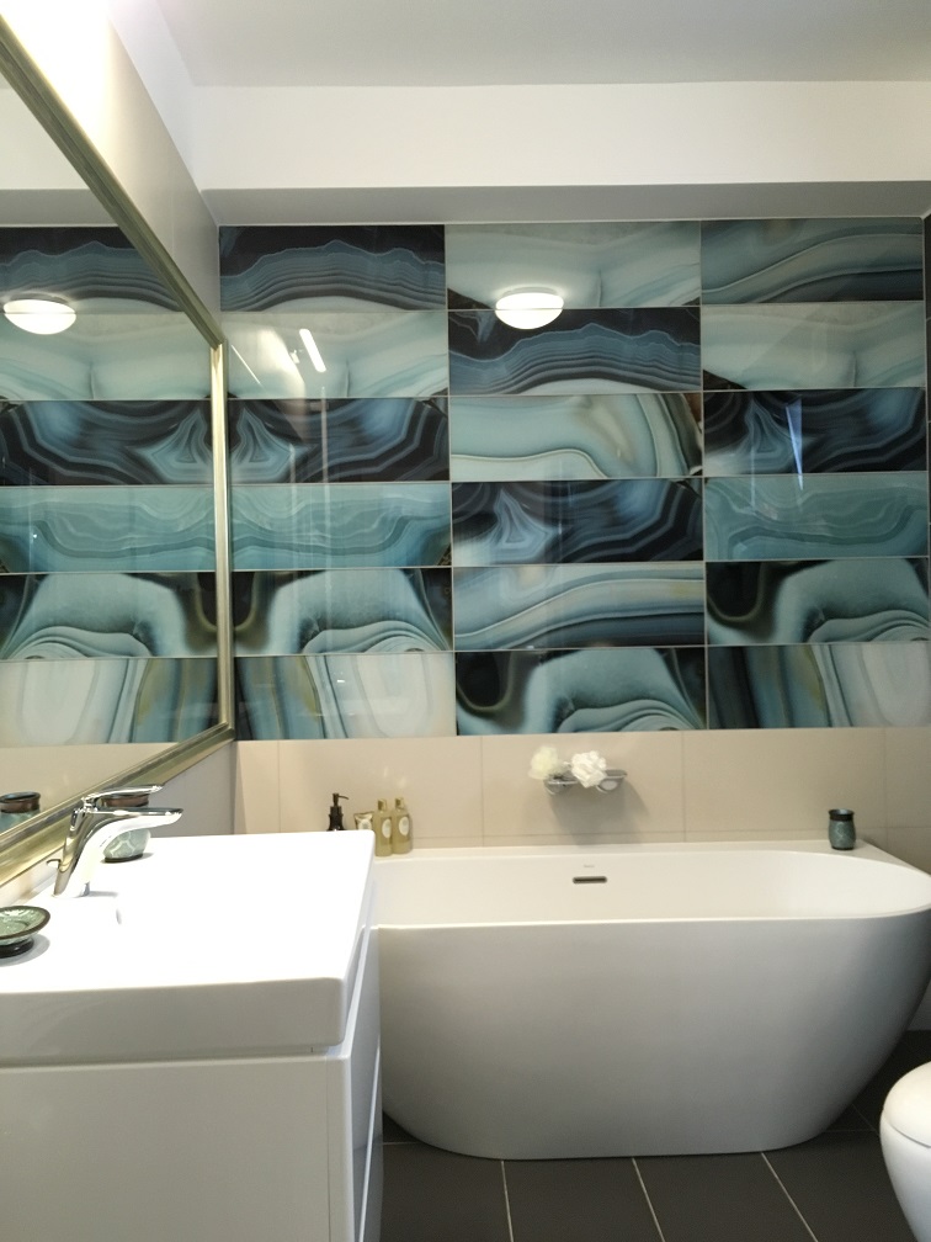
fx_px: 1040
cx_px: 466
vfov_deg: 61.7
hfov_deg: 48.2
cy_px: 621
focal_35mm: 29
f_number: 2.2
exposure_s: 1/33
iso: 200
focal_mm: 4.15
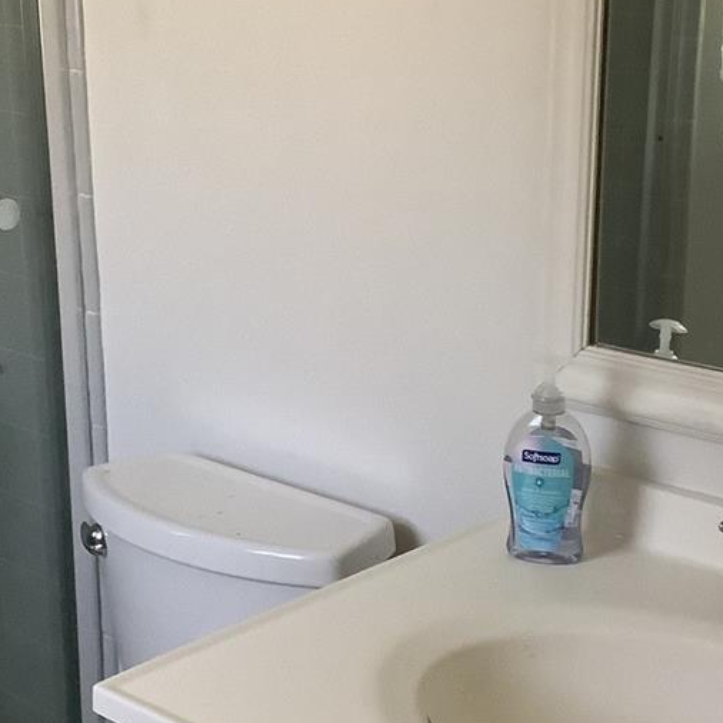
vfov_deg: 26.4
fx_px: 1536
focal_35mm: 65
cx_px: 456
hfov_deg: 26.4
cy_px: 430
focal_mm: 3.3
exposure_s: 1/60
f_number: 2.4
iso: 320
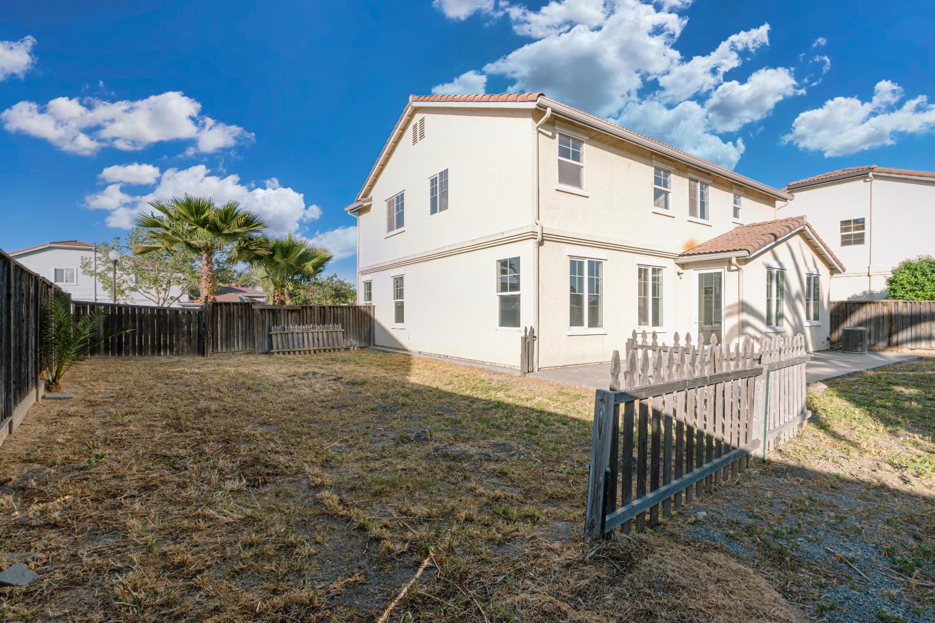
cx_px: 468
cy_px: 312
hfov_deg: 95.0
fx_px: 428
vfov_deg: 72.0
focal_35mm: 16
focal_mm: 11
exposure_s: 1/125
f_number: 10
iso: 125
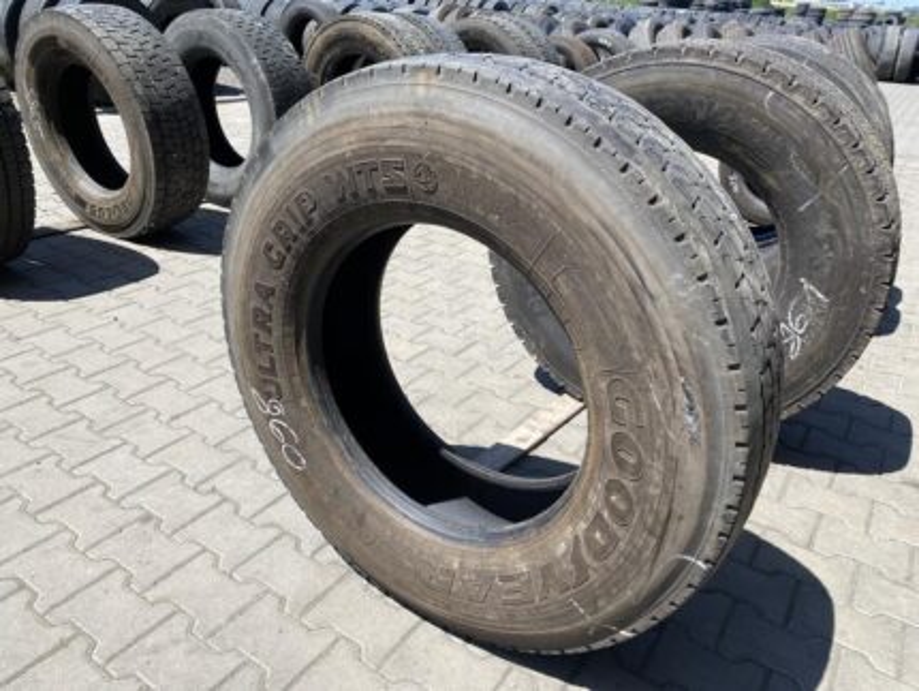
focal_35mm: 26
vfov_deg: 53.1
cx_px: 460
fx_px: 691
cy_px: 346
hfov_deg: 67.3
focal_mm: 4.25
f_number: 1.8
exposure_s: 1/1543
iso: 32
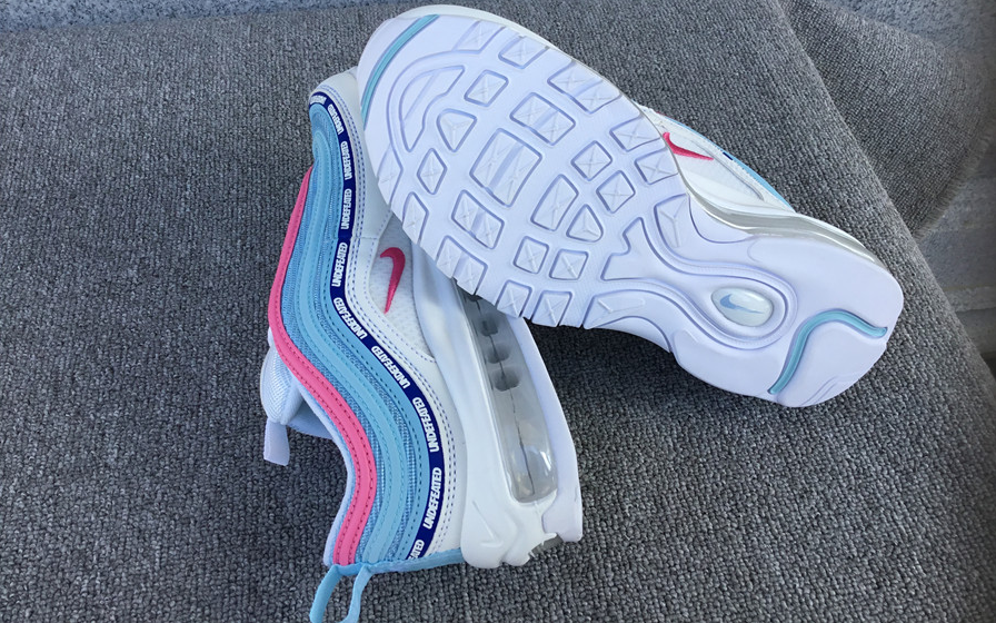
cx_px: 498
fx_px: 896
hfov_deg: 58.1
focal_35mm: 33
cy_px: 249
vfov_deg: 38.2
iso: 25
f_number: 2.4
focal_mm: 3.3
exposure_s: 1/330
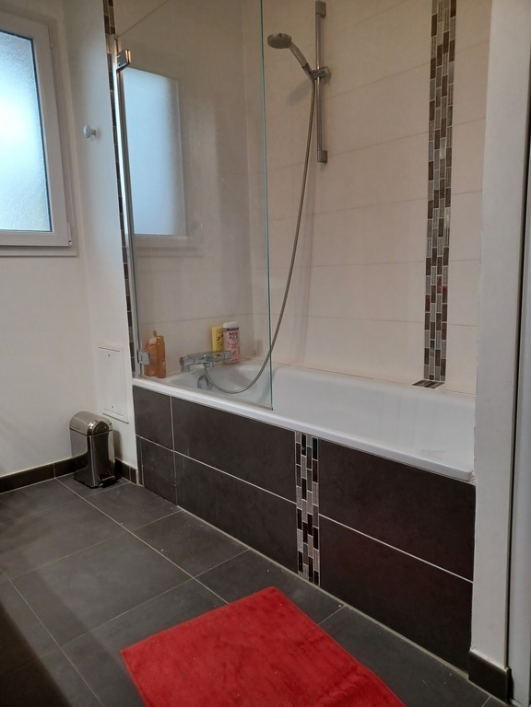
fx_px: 511
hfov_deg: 54.9
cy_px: 354
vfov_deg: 69.4
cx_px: 266
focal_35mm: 25
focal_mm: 4.6
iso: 320
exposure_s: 1/50
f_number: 1.8
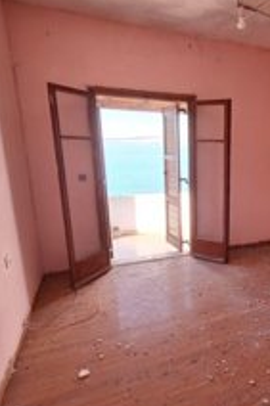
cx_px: 236
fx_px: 259
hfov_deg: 49.8
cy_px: 203
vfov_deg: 76.1
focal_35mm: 23
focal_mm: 1.74
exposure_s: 1/100
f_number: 2.2
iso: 80
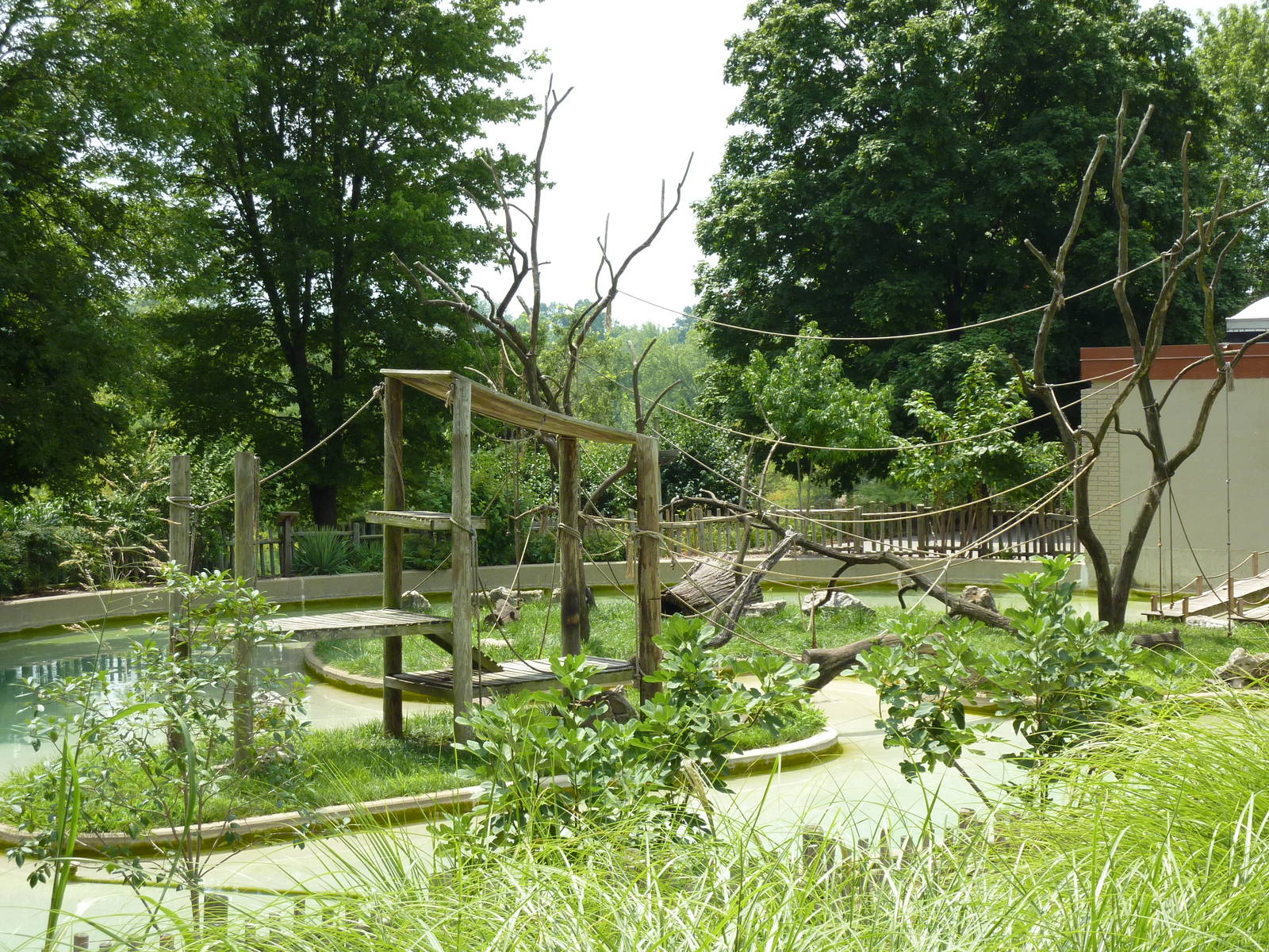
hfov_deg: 29.0
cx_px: 634
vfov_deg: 21.9
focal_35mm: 67
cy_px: 476
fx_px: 2456
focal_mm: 11
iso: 125
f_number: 4.1
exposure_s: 1/500
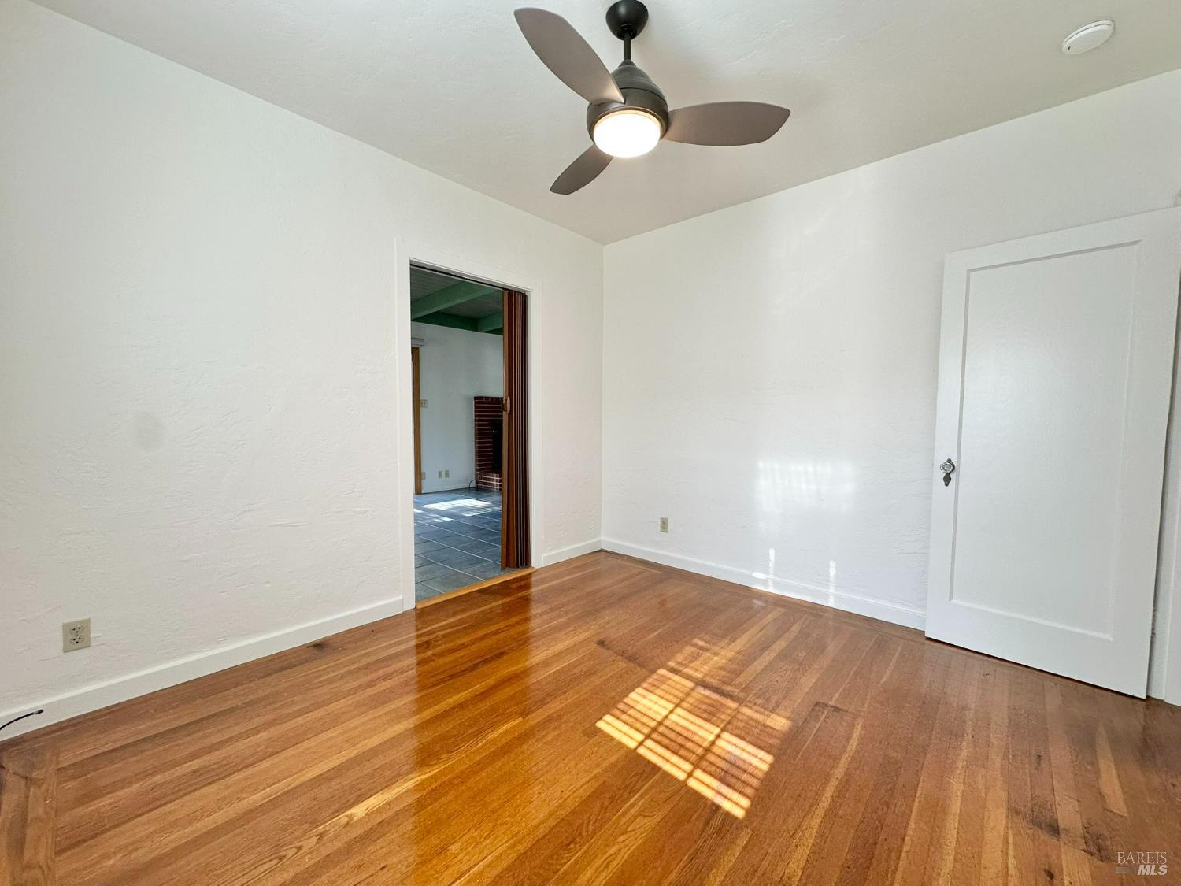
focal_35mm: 14
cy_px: 443
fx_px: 478
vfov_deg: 85.7
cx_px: 590
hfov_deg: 102.1
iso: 100
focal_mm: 2.22
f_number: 2.2
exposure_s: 1/120
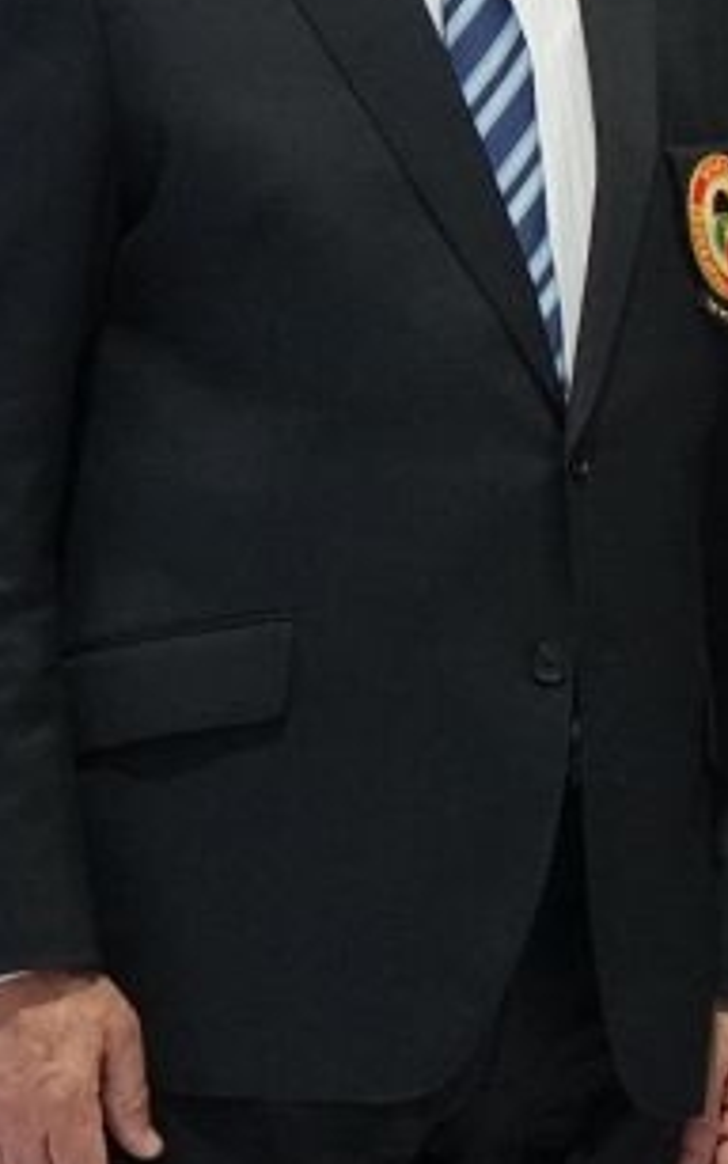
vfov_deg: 5.0
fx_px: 13263
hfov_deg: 3.0
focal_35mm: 418
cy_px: 576
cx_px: 3189
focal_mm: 70
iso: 4000
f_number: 2.8
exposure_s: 1/250
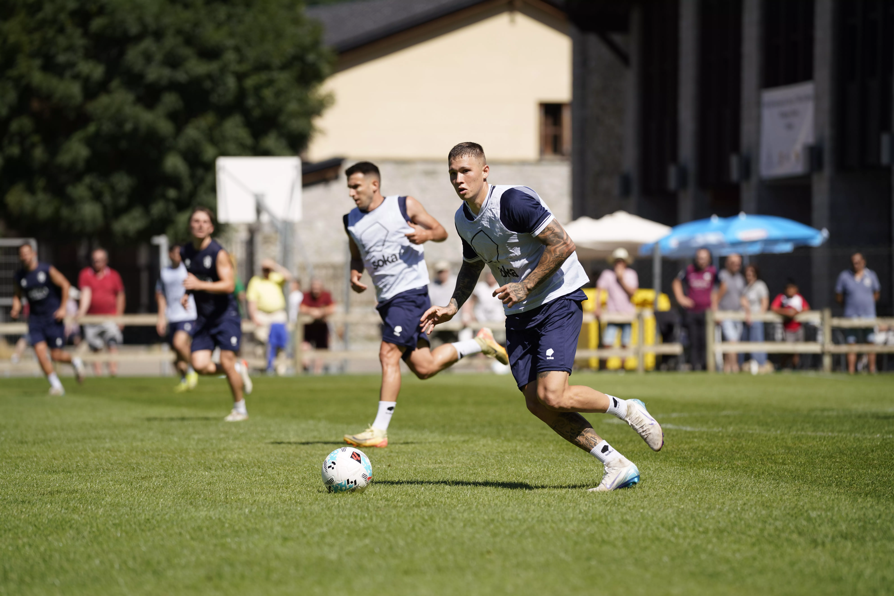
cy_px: 298
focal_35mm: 200
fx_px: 4967
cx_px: 447
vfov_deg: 6.9
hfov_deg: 10.3
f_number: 3.5
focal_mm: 200
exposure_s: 1/1250
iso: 100
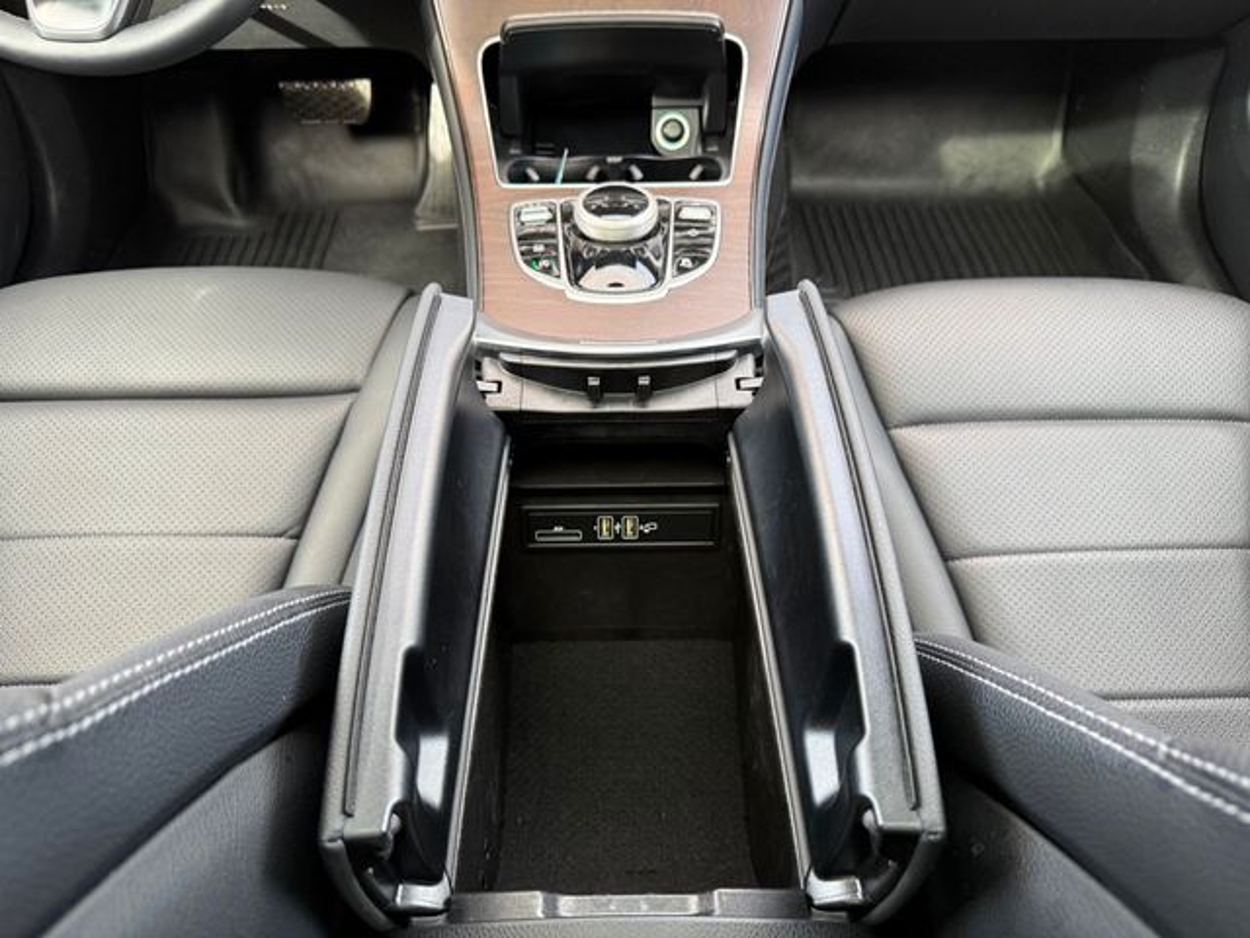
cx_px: 625
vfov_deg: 56.8
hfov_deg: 71.6
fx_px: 867
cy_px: 469
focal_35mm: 24
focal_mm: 6.76
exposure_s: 1/121
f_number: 1.78
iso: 200
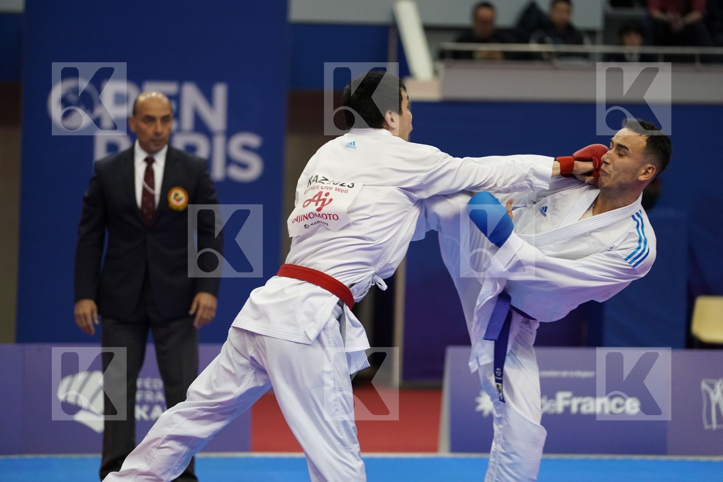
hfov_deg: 14.3
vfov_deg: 9.5
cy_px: 241
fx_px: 2892
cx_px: 362
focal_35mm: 144
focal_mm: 144
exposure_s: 1/1000
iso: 3200
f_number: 2.8
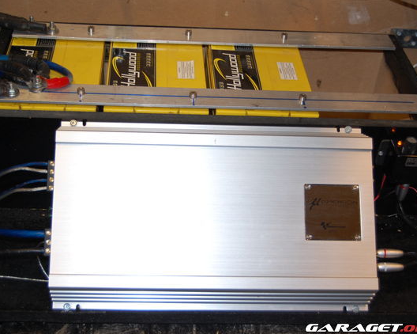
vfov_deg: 26.2
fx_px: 716
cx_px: 188
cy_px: 167
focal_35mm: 58
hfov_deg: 32.5
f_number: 4.5
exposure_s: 1/60
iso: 400
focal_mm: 34
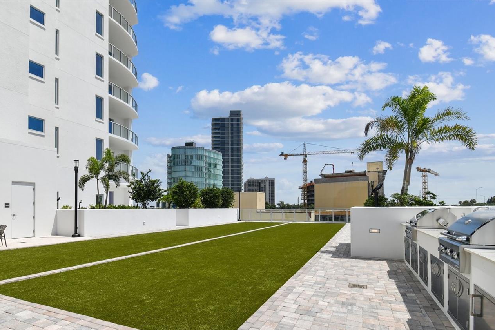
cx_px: 206
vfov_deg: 63.6
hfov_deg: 86.1
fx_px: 261
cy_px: 208
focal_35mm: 19
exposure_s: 1/400
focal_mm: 10
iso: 100
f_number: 7.1
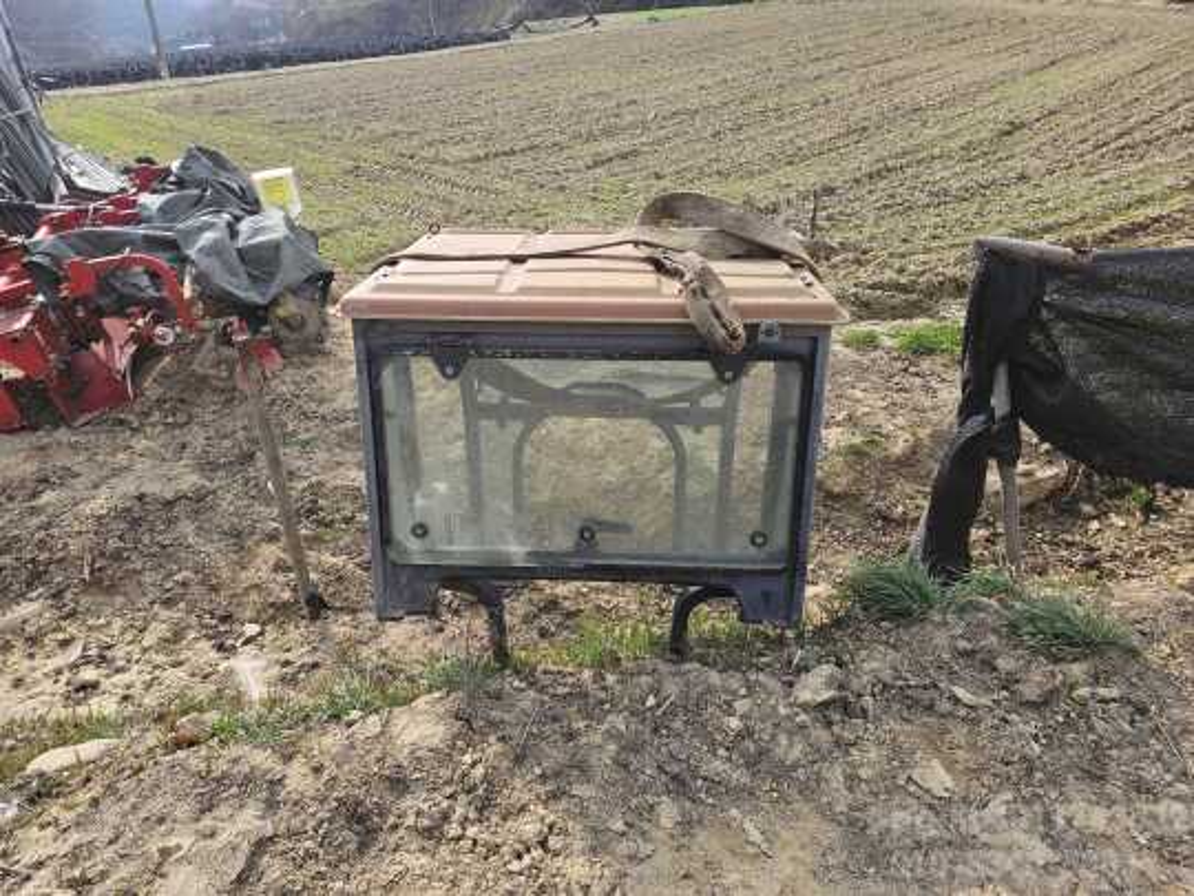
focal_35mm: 23
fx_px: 793
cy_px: 448
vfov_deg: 58.9
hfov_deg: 73.9
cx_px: 597
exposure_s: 1/342
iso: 10
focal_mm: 6.3
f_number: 1.7
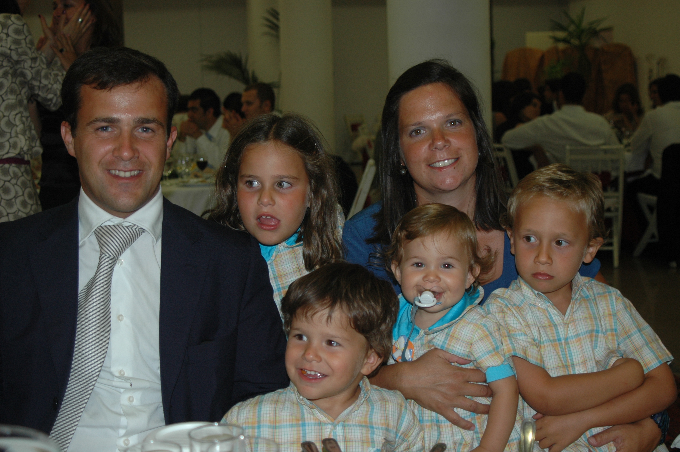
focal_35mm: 52
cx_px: 340
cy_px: 226
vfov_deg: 25.7
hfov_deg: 37.9
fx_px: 991
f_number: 4
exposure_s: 1/60
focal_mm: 35
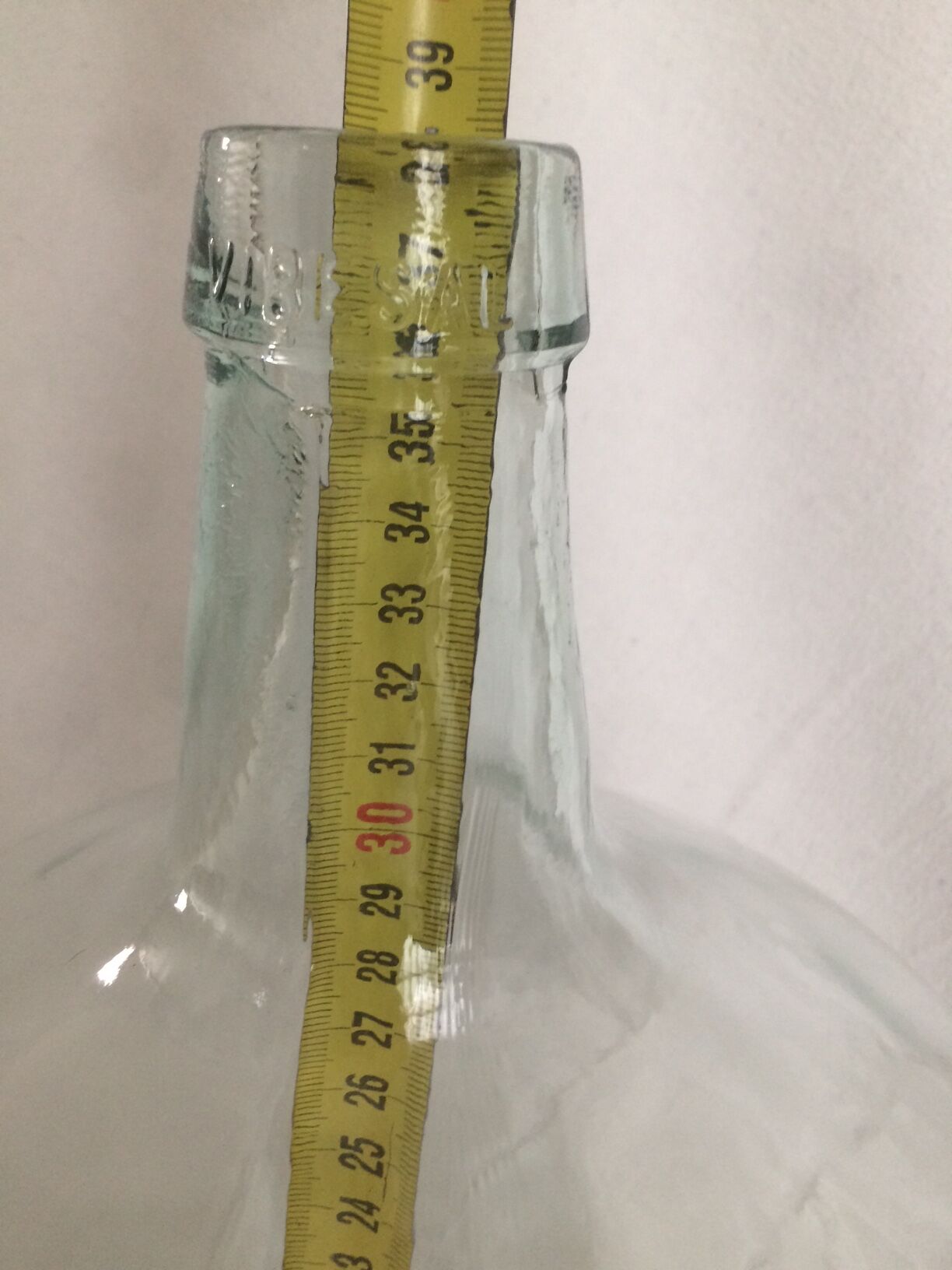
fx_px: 1063
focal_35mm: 29
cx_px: 476
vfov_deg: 61.7
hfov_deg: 48.2
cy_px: 635
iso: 125
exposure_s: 1/33
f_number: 2.2
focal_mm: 4.15
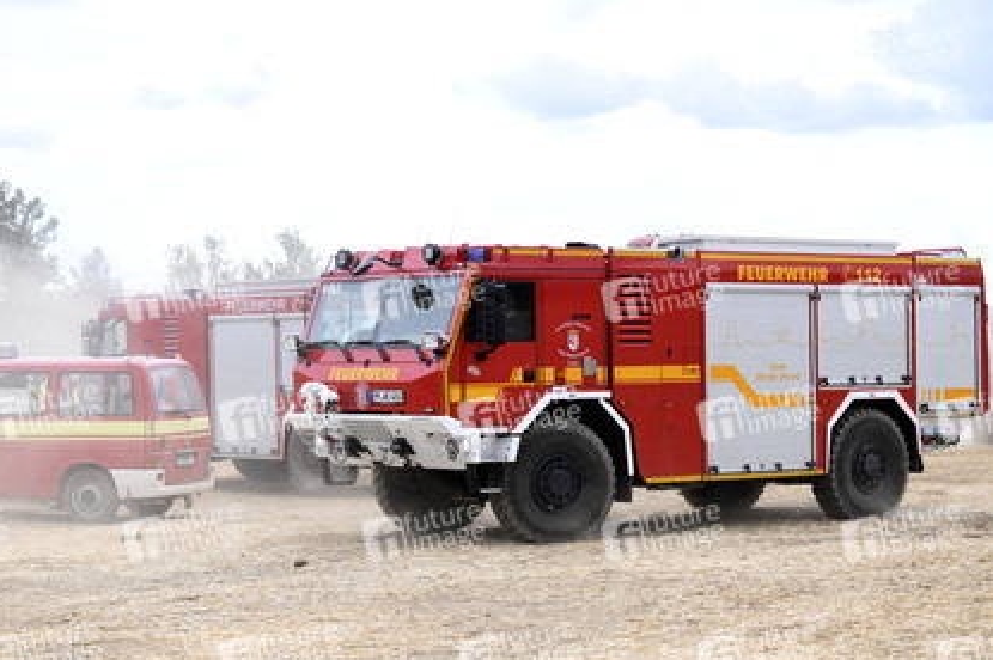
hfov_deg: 23.4
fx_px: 2398
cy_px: 354
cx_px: 456
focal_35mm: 87
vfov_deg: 15.7
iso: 2000
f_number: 5
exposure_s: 1/5000
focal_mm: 80
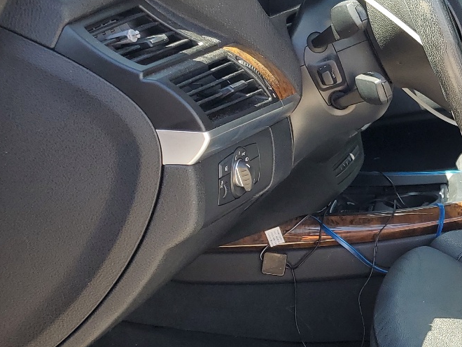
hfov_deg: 27.4
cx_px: 540
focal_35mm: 63
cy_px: 239
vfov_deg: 23.2
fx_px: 841
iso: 50
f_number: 1.5
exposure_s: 1/303
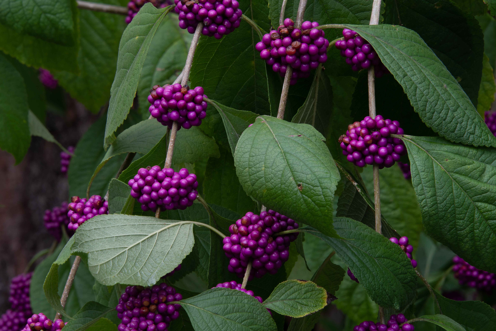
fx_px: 3720
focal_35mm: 270
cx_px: 248
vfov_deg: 5.1
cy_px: 166
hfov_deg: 7.6
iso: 160
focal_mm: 180
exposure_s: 1/5
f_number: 16
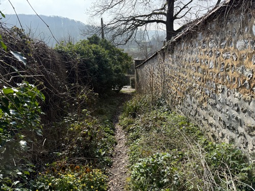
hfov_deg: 71.6
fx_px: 177
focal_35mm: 24
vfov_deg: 56.8
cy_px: 96
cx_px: 128
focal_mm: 6.76
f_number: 1.78
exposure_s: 1/3021
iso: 100
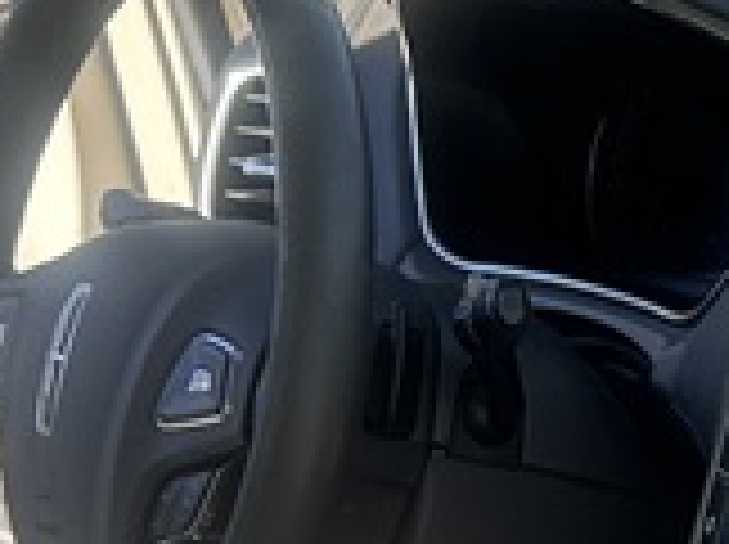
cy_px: 1052
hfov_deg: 12.3
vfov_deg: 9.2
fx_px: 3196
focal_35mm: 152
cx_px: 1130
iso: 80
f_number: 1.78
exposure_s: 1/659
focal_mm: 6.86
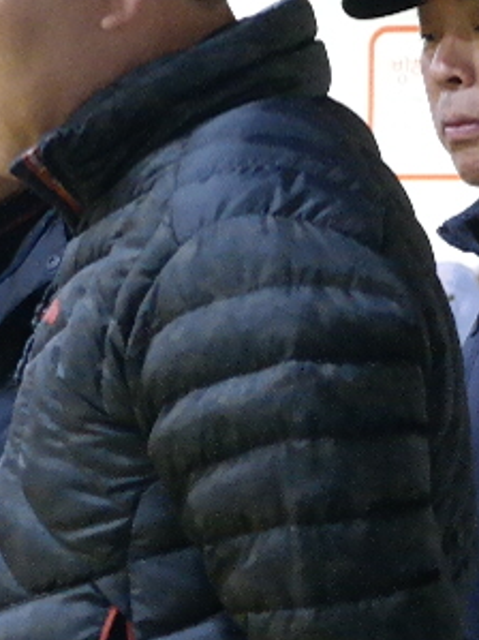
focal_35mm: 239
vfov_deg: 8.2
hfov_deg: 6.2
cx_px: 319
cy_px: 728
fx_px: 4413
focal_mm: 28
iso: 1600
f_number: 4
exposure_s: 1/50
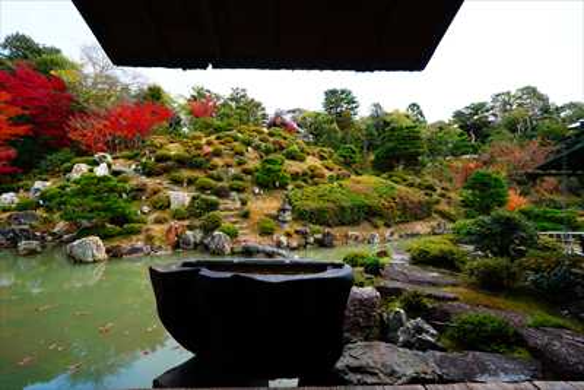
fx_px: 243
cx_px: 292
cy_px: 195
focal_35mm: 15
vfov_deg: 77.4
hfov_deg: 100.4
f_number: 5.6
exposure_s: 1/60
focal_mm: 10
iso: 100
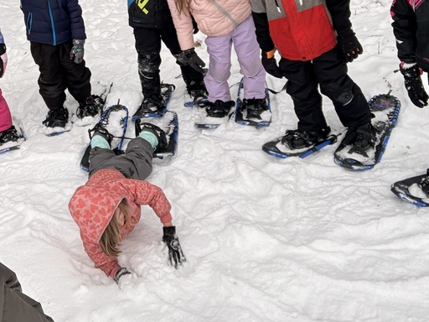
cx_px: 130
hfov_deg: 40.5
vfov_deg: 30.6
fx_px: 570
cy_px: 57
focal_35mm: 46
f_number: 1.9
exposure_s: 1/123
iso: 20
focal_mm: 2.69
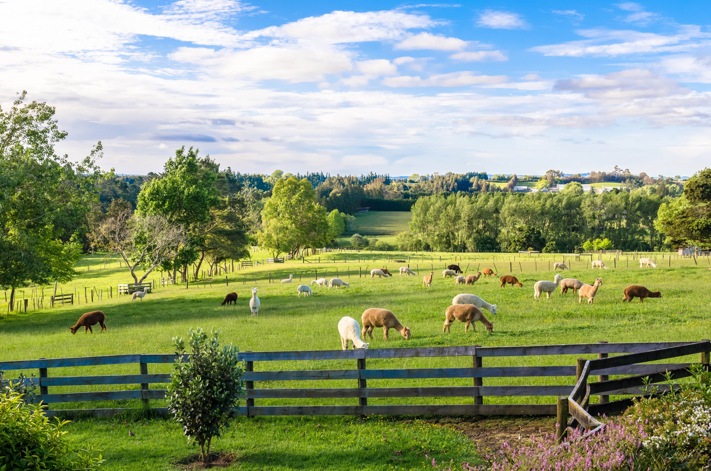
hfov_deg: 45.0
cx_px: 356
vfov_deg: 30.7
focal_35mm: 44
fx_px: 857
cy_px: 236
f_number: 7.1
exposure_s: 1/125
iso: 100
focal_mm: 29
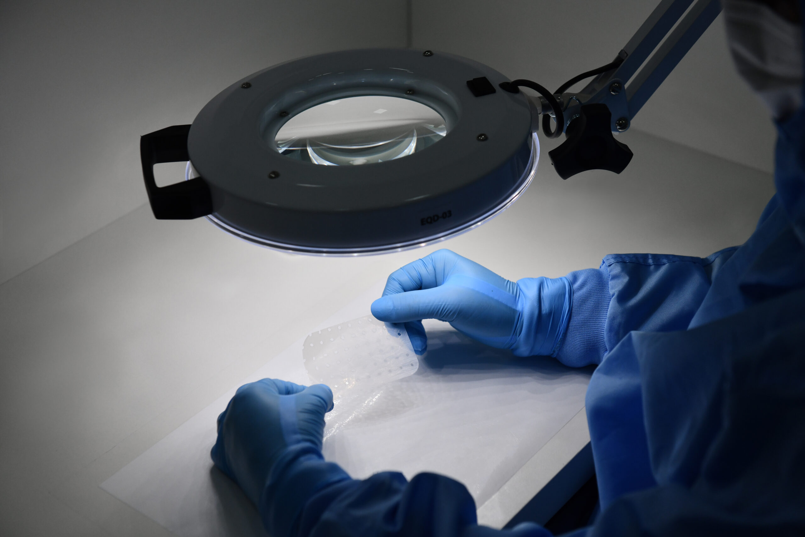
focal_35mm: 62
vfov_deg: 21.9
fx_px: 1386
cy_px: 268
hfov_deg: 32.4
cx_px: 402
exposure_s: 1/4000
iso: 800
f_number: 5
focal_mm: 62
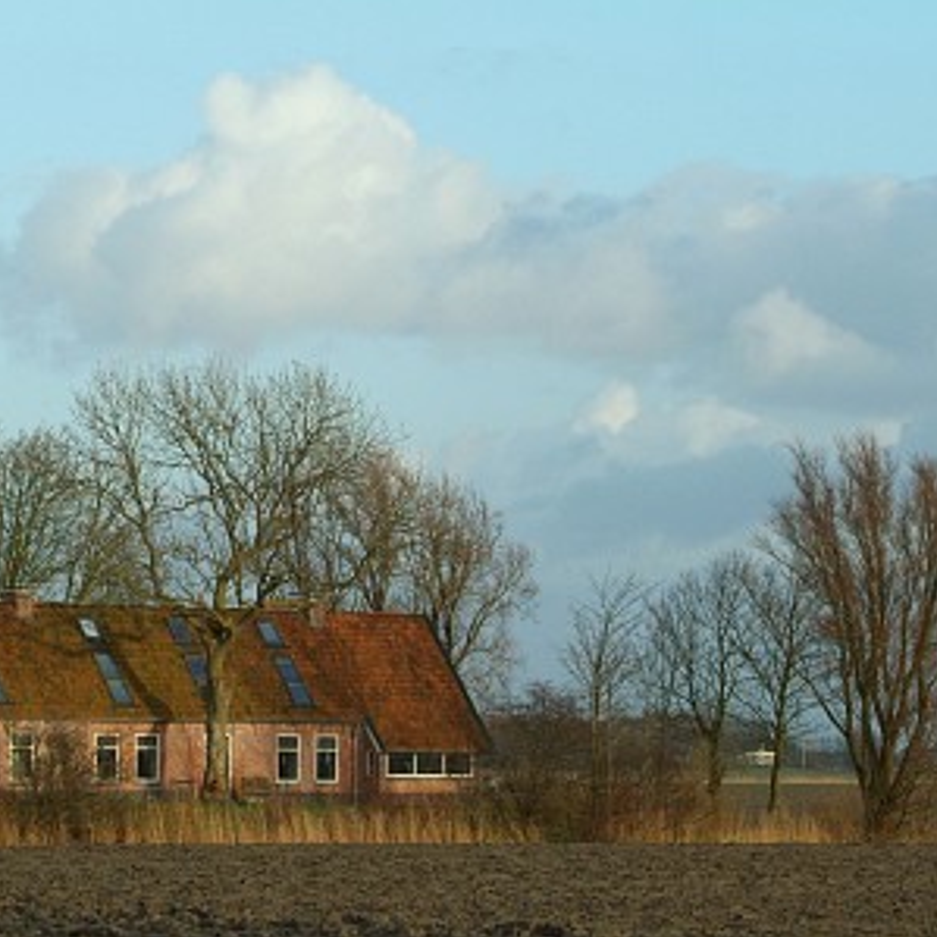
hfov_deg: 10.7
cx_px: 345
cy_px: 468
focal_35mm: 164
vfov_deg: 10.7
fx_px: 5022
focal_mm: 85
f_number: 8
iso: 800
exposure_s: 1/750
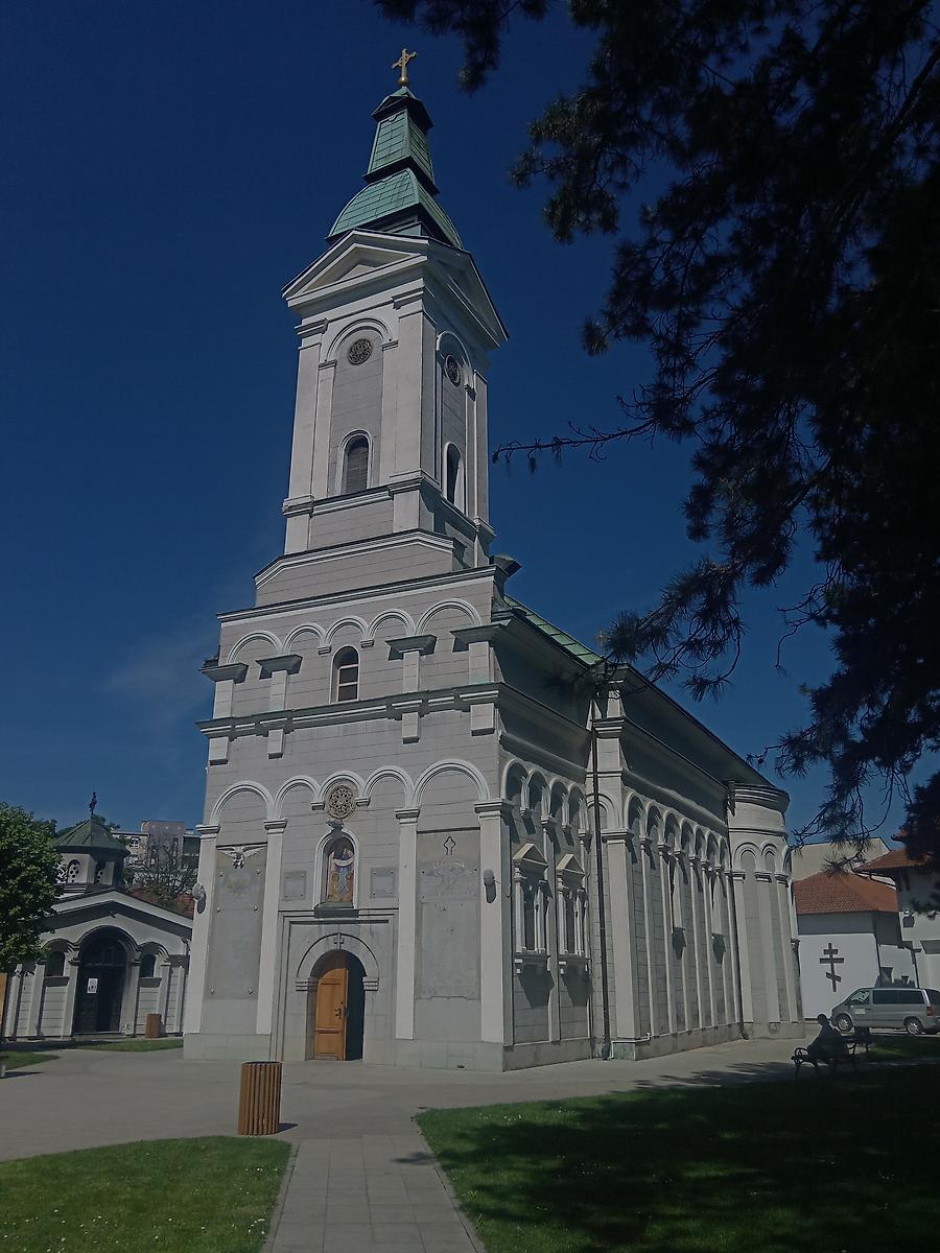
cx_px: 470
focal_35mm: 28
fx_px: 1014
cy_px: 626
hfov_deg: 49.7
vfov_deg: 63.4
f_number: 1.8
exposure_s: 1/3891
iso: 104
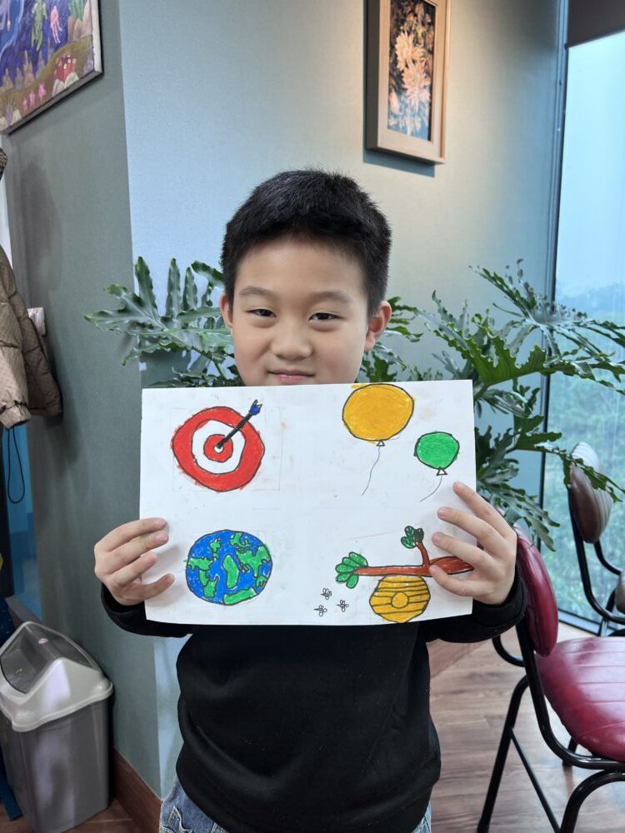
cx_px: 312
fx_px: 626
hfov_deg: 53.1
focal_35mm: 26
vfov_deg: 67.3
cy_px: 416
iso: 64
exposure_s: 1/100
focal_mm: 5.7
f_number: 1.5
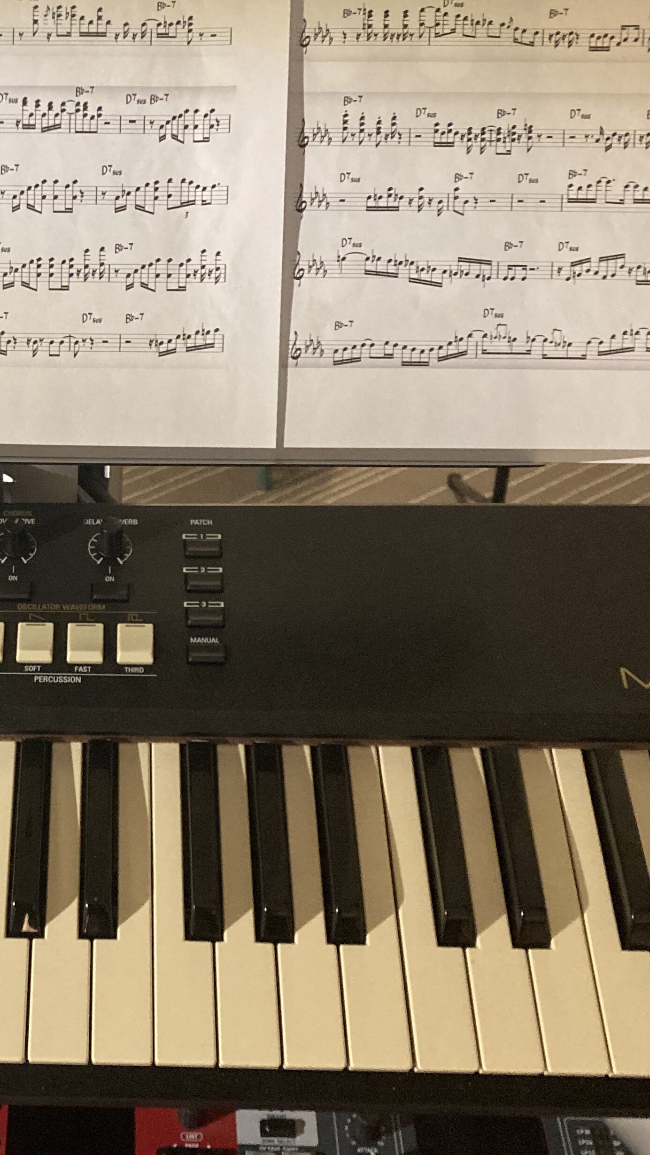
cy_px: 590
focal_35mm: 50
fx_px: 1532
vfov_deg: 41.3
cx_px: 41
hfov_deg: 23.2
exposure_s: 1/50
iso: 320
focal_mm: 3.99
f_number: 1.8
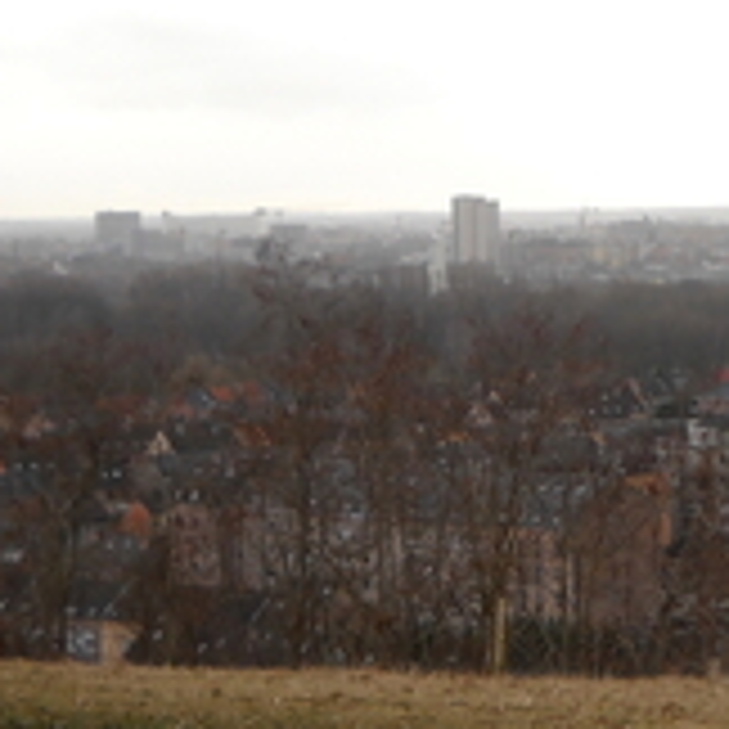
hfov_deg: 12.6
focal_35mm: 134
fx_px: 3193
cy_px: 212
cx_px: 958
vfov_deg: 13.0
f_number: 3.1
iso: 64
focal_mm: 6.72
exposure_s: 1/129
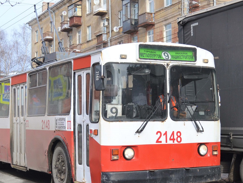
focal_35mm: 70
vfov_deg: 21.1
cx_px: 113
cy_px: 100
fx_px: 490
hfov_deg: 27.8
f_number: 5
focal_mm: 29
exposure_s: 1/1250
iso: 400
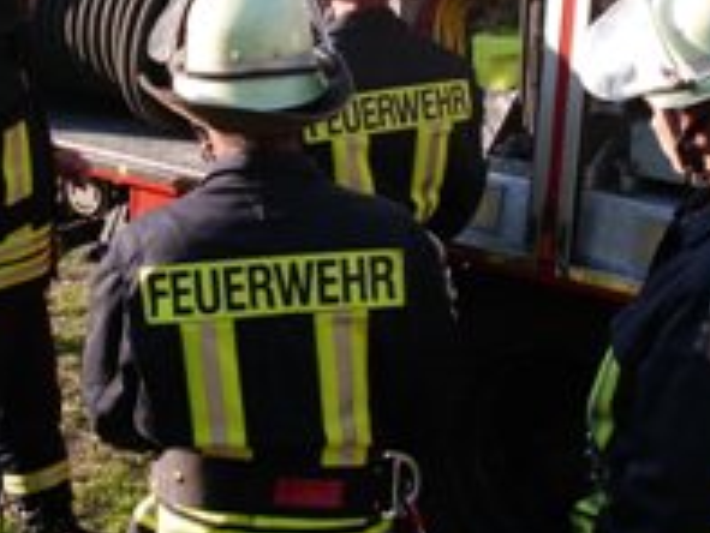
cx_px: 187
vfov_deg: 17.9
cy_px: 140
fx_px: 1683
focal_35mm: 82
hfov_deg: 23.6
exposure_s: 1/500
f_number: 2.9
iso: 100
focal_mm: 6.3
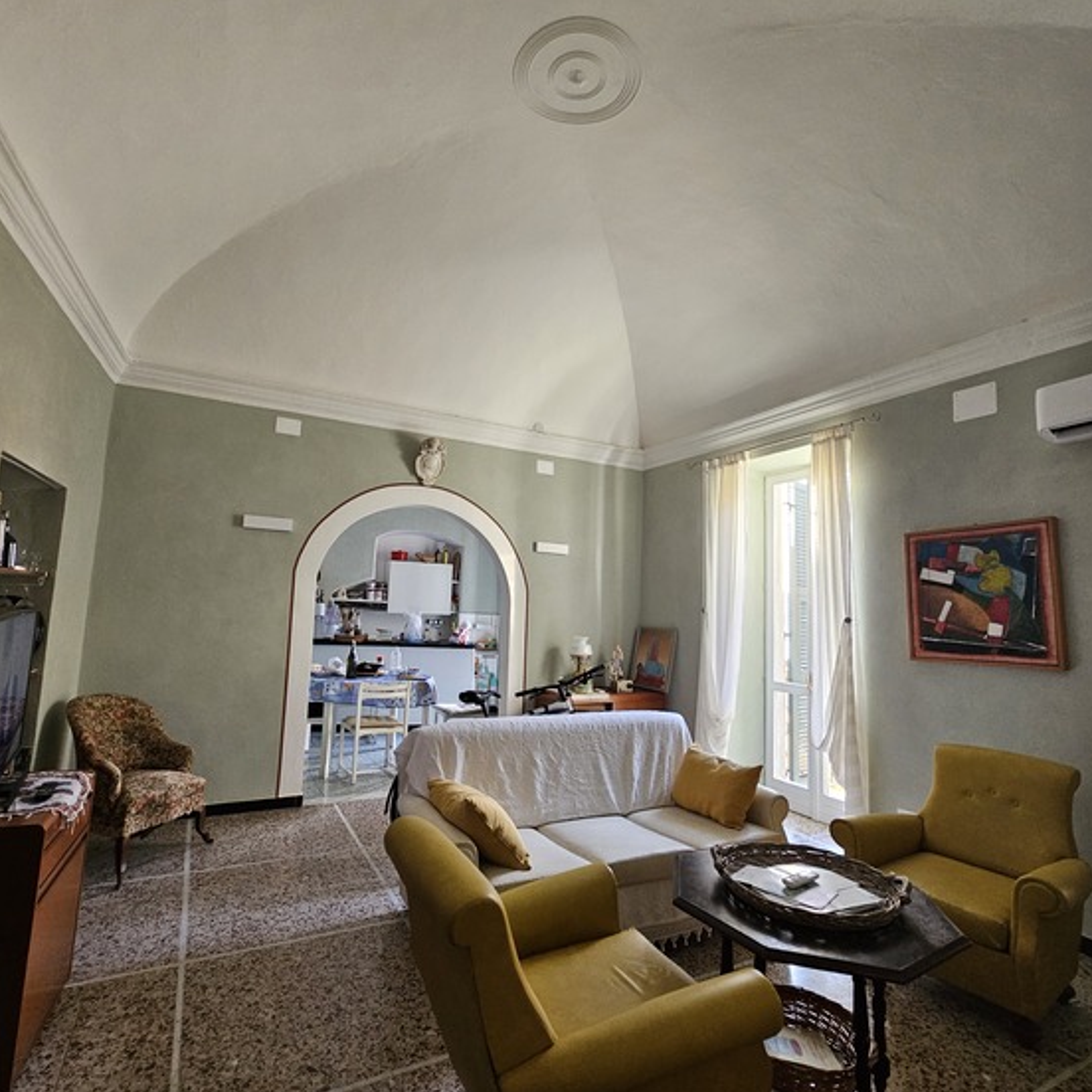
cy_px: 532
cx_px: 534
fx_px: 571
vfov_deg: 87.4
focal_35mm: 16
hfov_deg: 87.4
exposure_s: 1/50
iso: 320
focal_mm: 2.2
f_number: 2.2
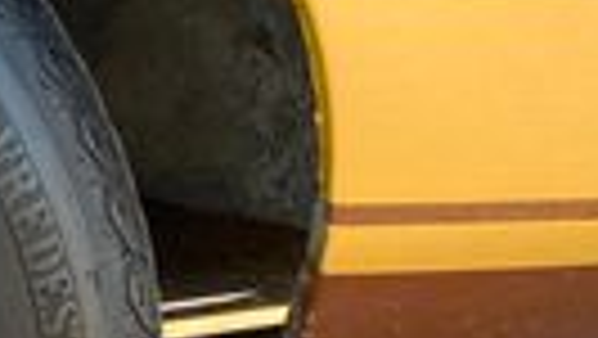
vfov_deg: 8.8
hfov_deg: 13.6
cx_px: -571
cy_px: 415
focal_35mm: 136
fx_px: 2158
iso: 32
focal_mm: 4.25
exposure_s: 1/122
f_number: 1.8
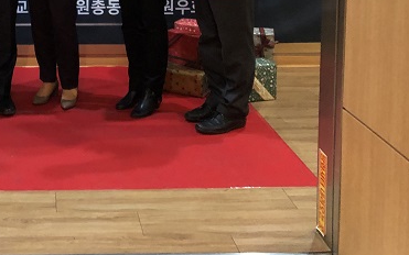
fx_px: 713
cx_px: 45
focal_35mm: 64
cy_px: -67
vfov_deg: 19.0
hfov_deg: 30.6
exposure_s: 1/5
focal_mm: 3.99
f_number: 1.8
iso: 80
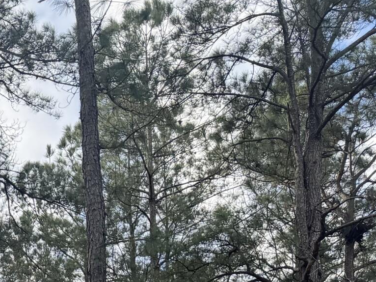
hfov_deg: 18.0
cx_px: -233
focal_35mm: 94
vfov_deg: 13.7
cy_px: 533
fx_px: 1021
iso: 100
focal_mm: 6.76
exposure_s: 1/1493
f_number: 1.78
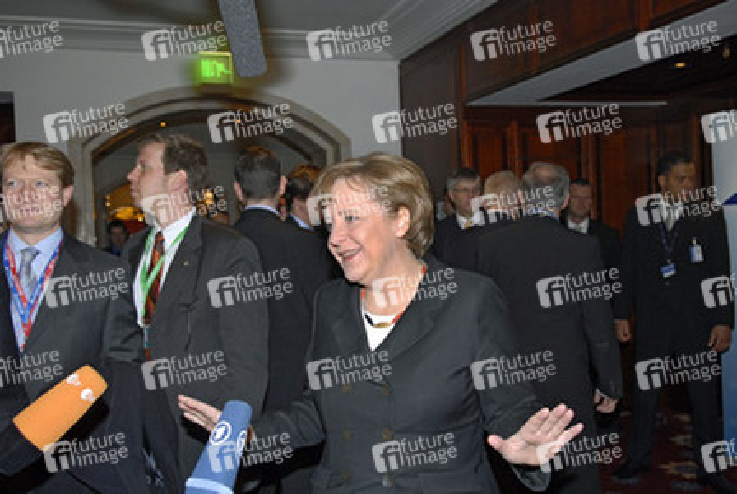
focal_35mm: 36
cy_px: 247
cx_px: 368
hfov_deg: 53.1
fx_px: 738
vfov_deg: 37.0
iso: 500
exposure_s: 1/80
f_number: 4.5
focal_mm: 24
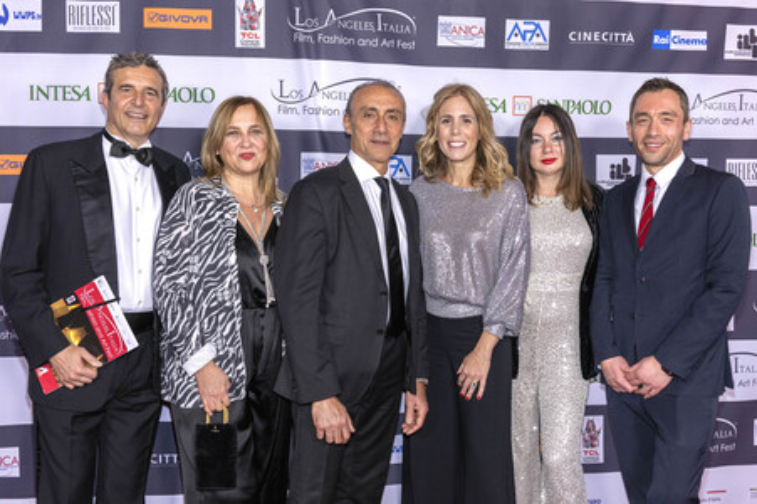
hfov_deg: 55.8
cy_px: 252
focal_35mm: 34
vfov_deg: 38.8
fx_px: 714
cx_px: 378
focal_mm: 34
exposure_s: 1/200
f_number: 5.6
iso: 800
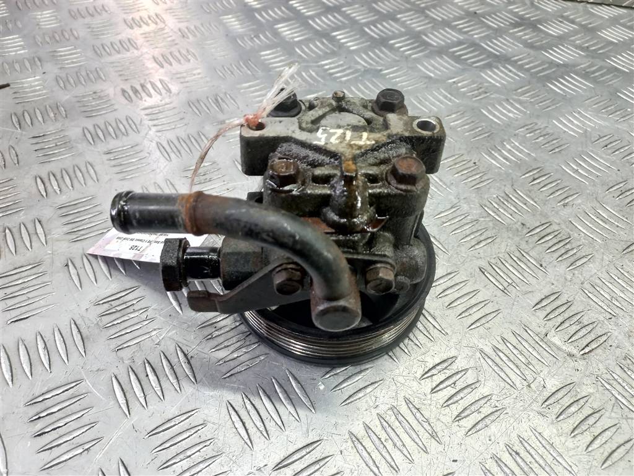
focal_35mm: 25
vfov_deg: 54.9
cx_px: 317
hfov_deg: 69.4
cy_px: 238
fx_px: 458
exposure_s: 1/50
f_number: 1.8
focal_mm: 4.6
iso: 100
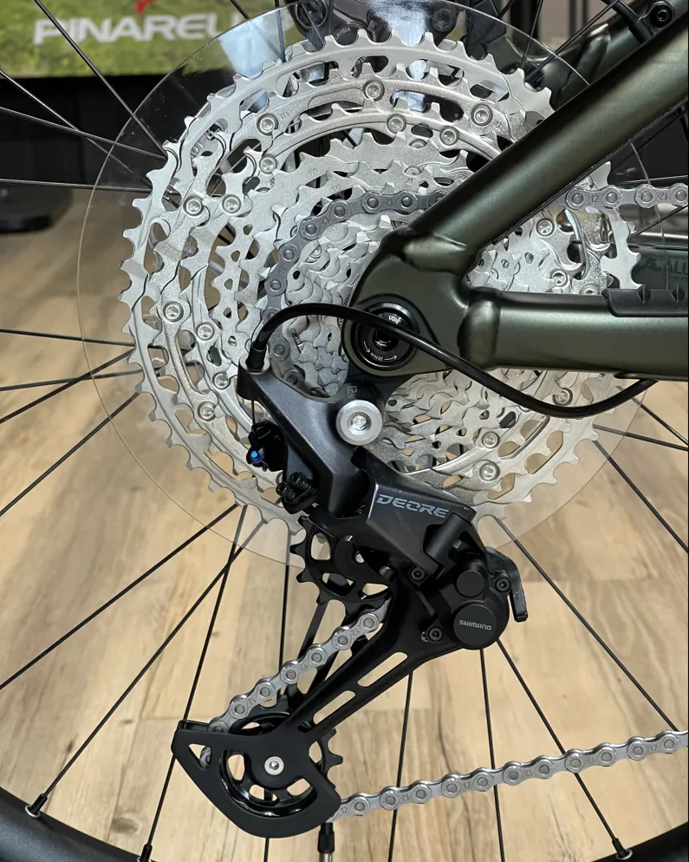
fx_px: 1708
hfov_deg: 22.8
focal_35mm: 67
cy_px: 445
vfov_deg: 28.3
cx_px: 346
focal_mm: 7.5
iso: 200
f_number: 2.2
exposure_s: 1/50
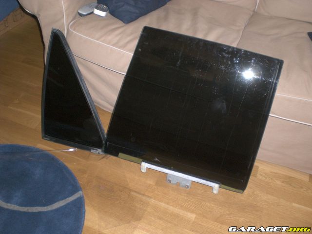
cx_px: 156
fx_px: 343
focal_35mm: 38
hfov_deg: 49.0
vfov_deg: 37.7
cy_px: 117
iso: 200
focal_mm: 6.3
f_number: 3.1
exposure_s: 1/60
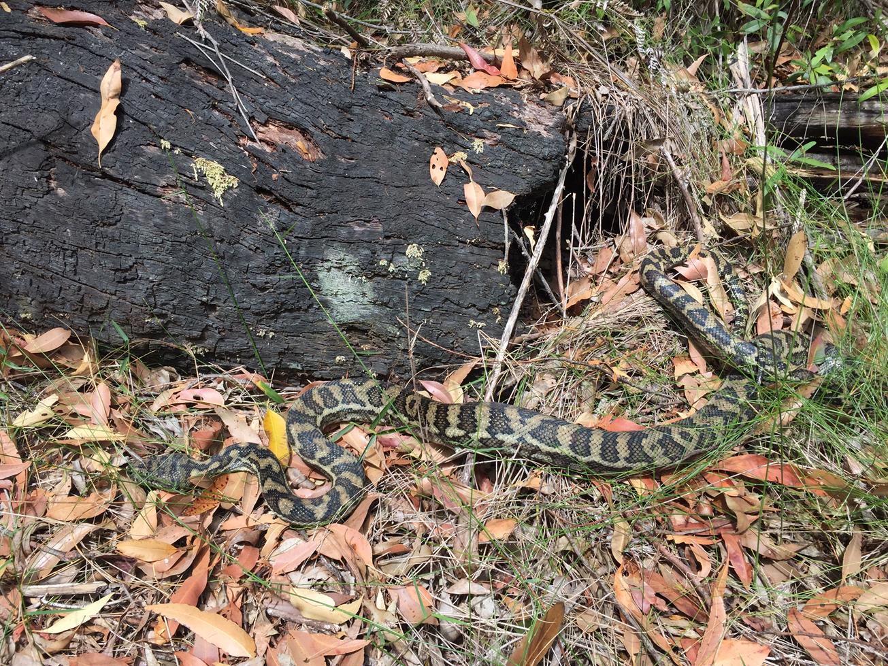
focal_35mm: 29
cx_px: 444
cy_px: 333
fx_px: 744
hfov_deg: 61.7
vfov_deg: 48.2
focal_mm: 4.15
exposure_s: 1/476
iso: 32
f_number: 2.2
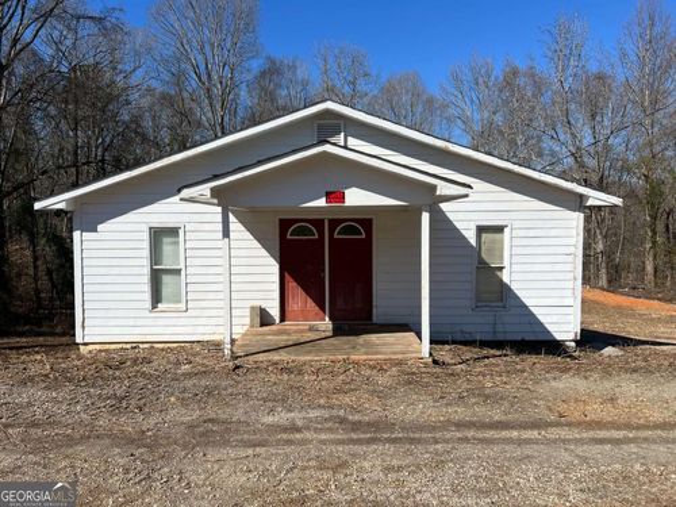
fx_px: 508
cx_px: 338
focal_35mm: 26
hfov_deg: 67.3
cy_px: 254
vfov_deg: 53.1
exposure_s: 1/6211
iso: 50
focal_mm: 5.7
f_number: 1.5
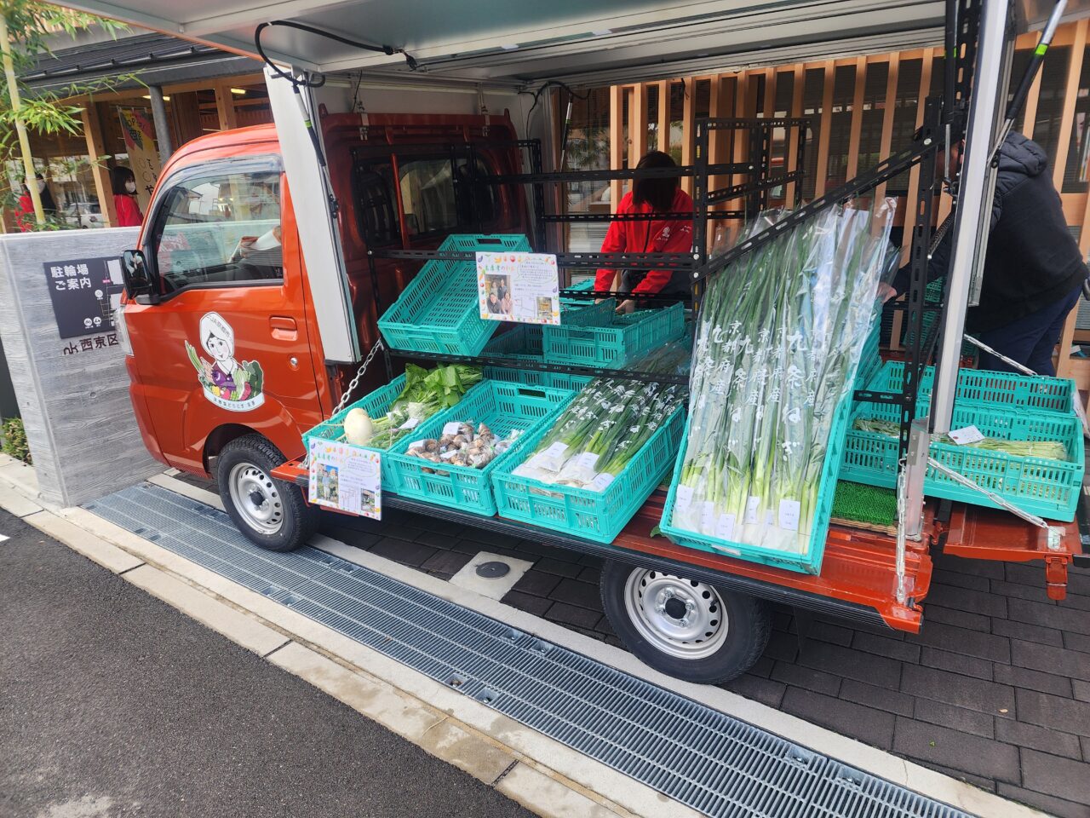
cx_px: 545
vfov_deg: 58.9
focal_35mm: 23
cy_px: 409
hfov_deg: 73.9
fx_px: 724
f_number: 1.8
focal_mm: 6.4
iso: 40
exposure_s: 1/180
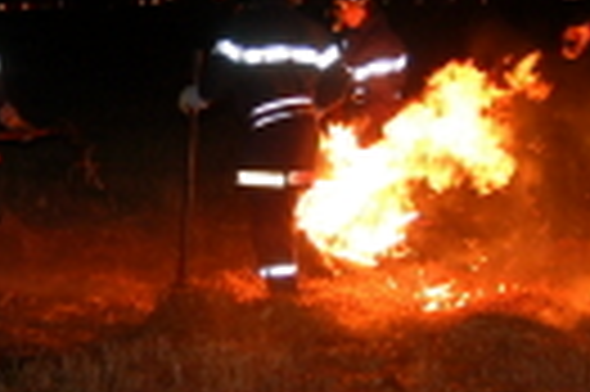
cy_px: 144
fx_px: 1931
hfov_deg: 17.4
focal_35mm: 118
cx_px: 270
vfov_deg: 11.6
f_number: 4
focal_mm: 24
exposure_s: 1/60
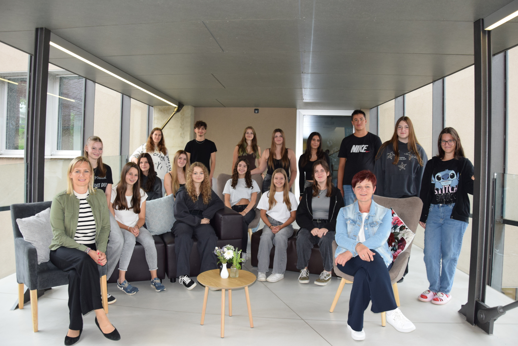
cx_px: 259
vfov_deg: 25.7
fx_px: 755
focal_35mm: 52
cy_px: 173
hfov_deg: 37.9
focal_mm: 35
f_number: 5.6
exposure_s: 1/125
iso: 800
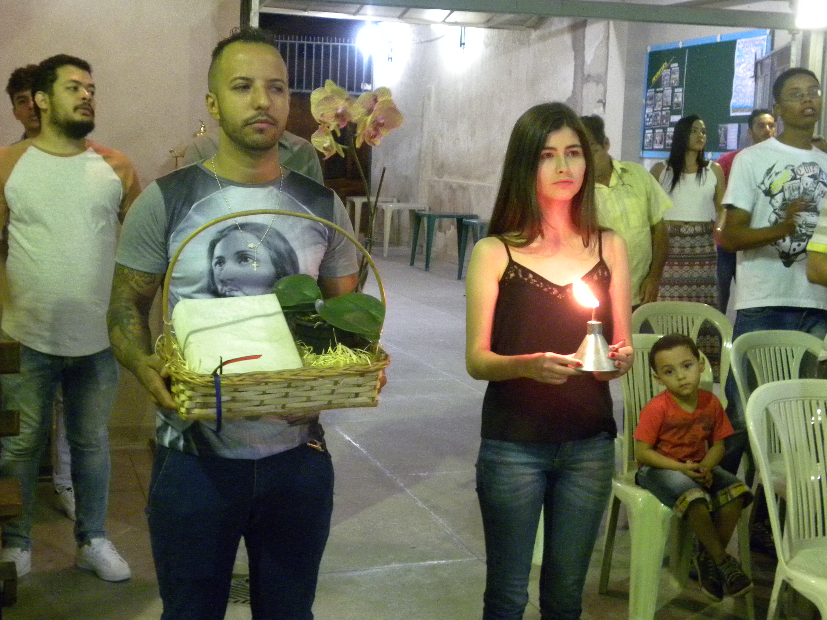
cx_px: 396
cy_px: 281
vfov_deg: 26.1
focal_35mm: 56
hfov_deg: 34.3
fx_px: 1338
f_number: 3.2
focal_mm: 8.2
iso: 489
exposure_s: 1/9.6
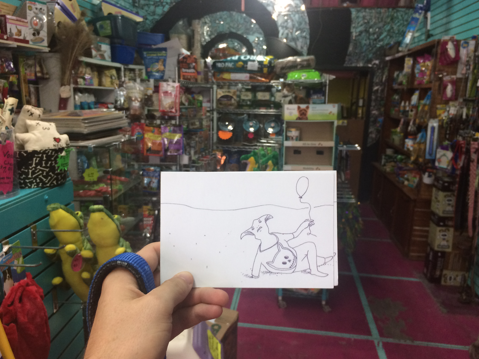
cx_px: 245
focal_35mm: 30
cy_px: 178
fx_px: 415
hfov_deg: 60.0
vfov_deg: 46.8
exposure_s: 1/30
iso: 80
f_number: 2.2
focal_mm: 4.15
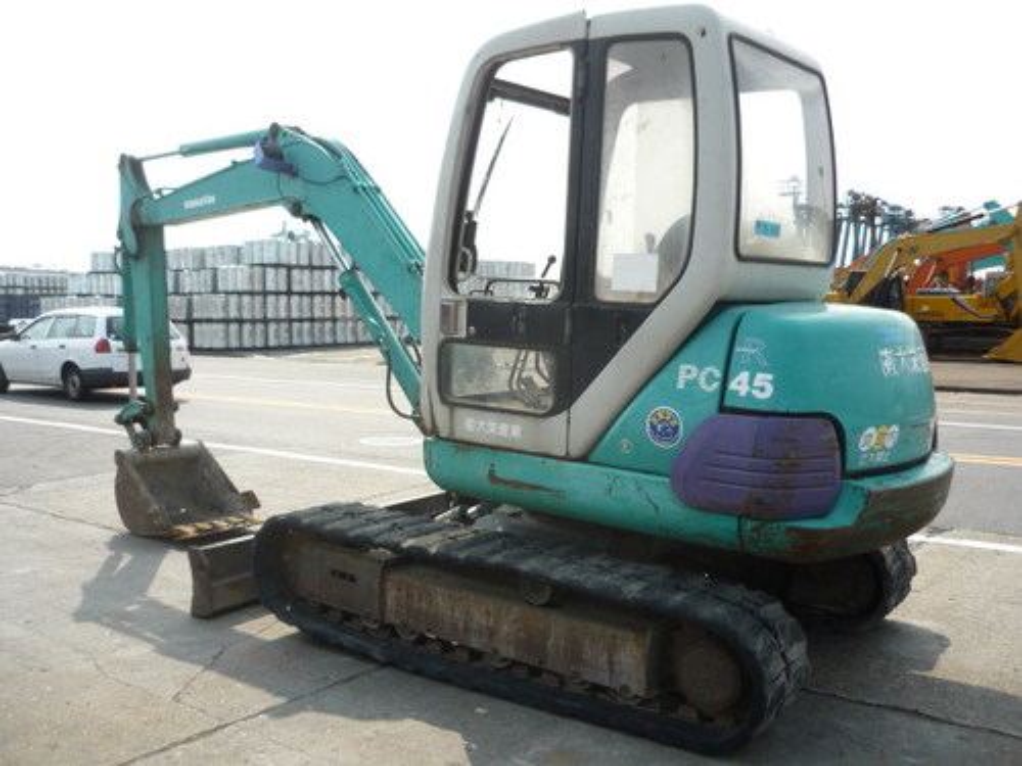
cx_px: 511
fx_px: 974
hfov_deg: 55.4
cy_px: 383
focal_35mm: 33
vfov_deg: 42.9
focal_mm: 5.5
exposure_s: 1/800
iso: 100
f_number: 2.8
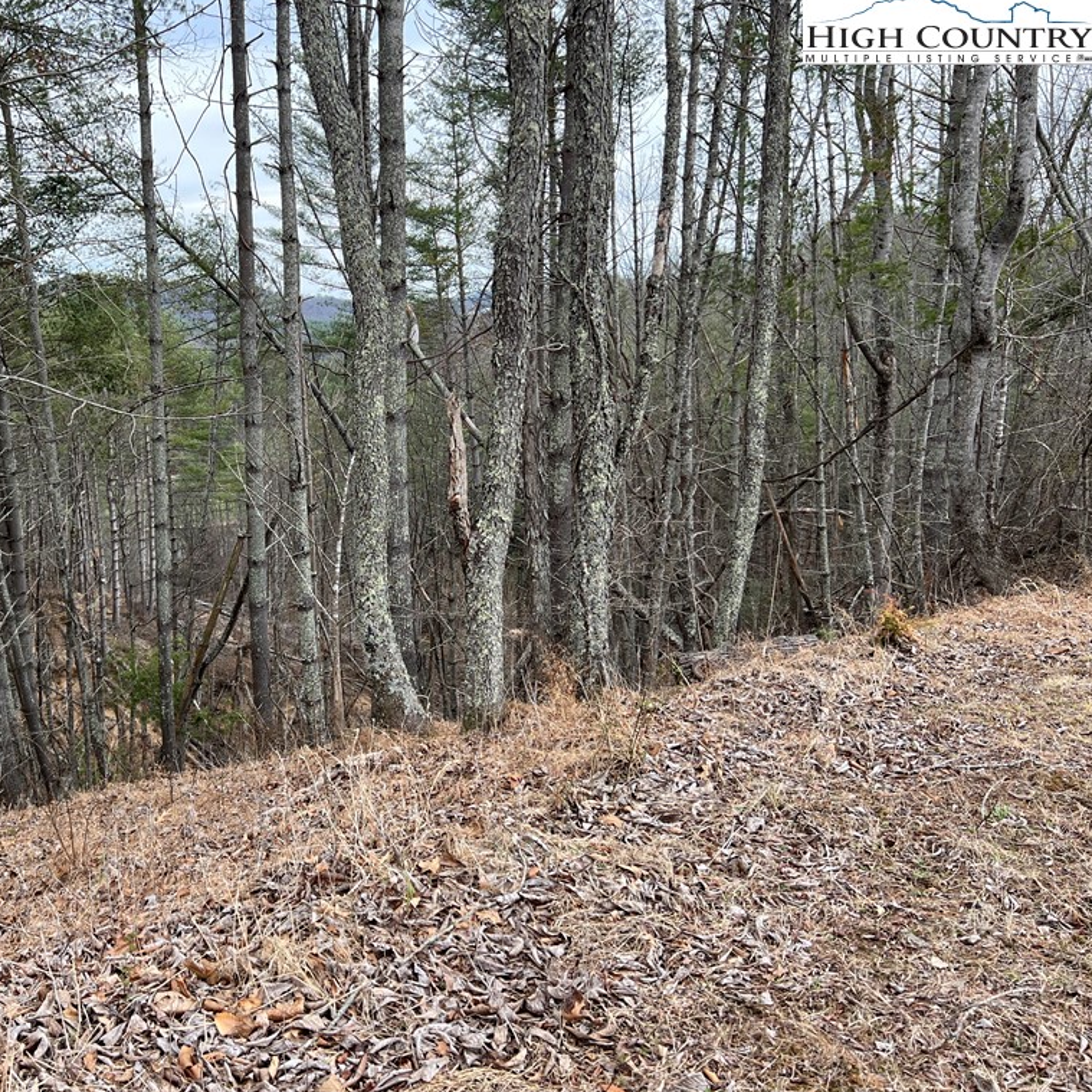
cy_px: 544
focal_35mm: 31
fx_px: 1106
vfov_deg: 52.5
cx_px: 360
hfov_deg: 51.5
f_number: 1.5
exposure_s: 1/1058
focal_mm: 5.7
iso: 50
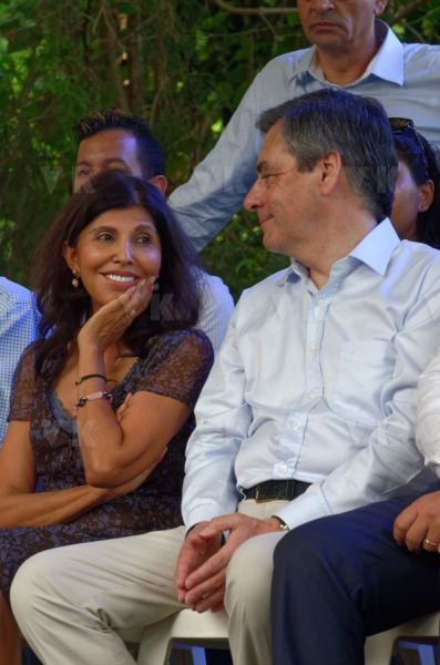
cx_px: 220
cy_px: 332
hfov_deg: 4.6
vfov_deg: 6.9
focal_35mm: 300
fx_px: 5528
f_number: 9
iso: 500
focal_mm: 200
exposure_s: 1/200
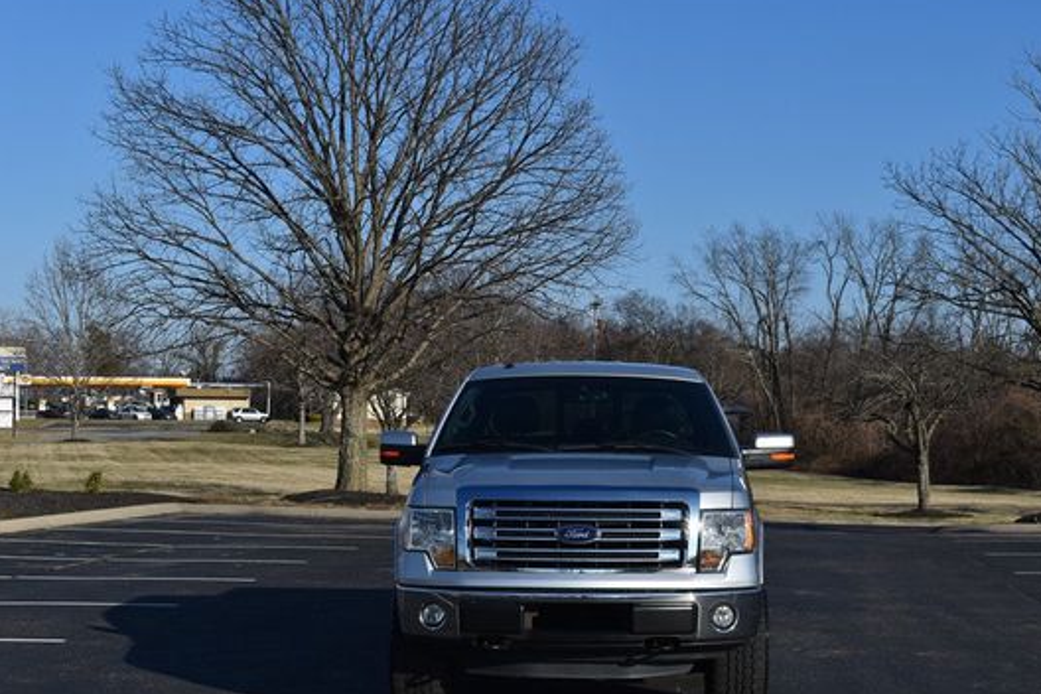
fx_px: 1839
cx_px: 611
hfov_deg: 31.5
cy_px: 393
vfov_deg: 21.4
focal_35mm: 64
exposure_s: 1/400
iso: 100
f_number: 10
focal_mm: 35
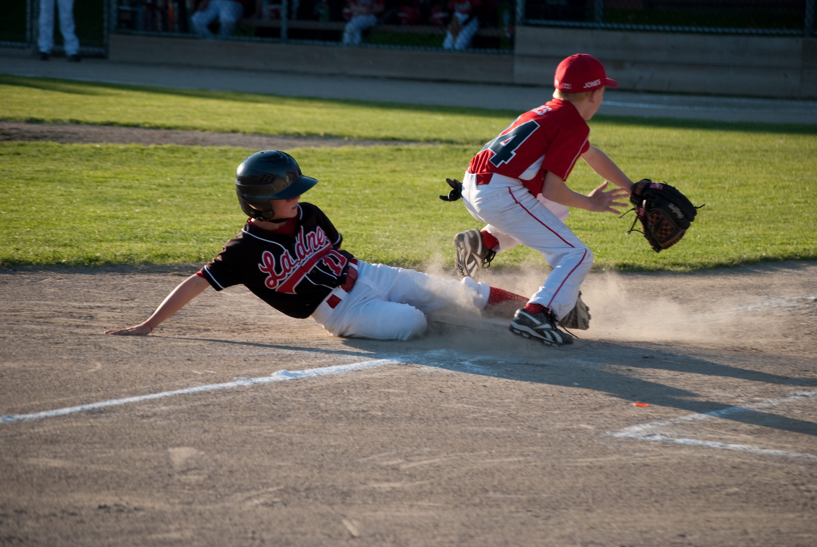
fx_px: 3749
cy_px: 274
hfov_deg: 12.4
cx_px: 408
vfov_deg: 8.3
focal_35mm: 165
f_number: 5.6
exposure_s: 1/320
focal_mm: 110
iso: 100
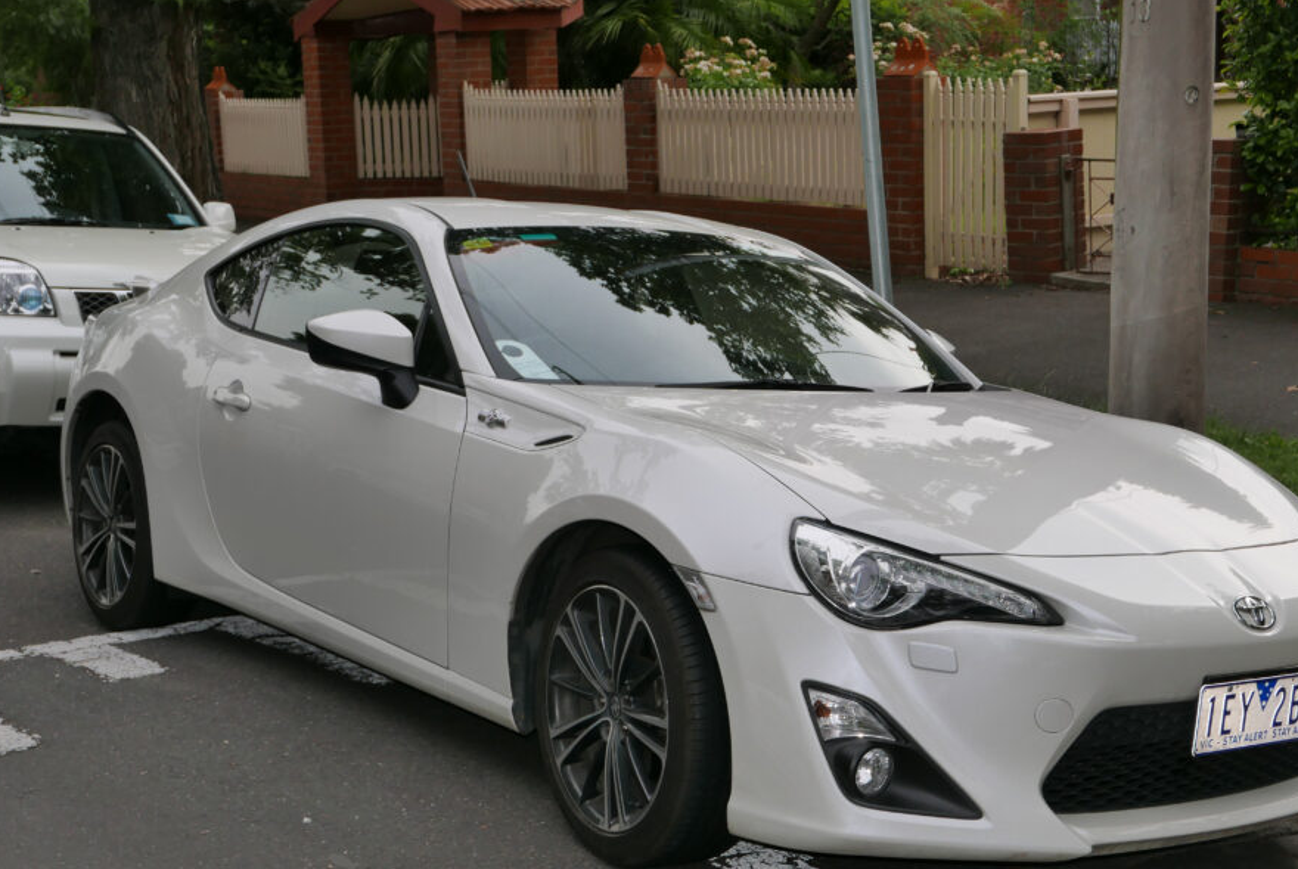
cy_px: 501
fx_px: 2058
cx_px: 690
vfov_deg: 23.8
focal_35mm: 57
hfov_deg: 35.0
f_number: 5.6
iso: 200
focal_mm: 22
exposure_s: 1/640
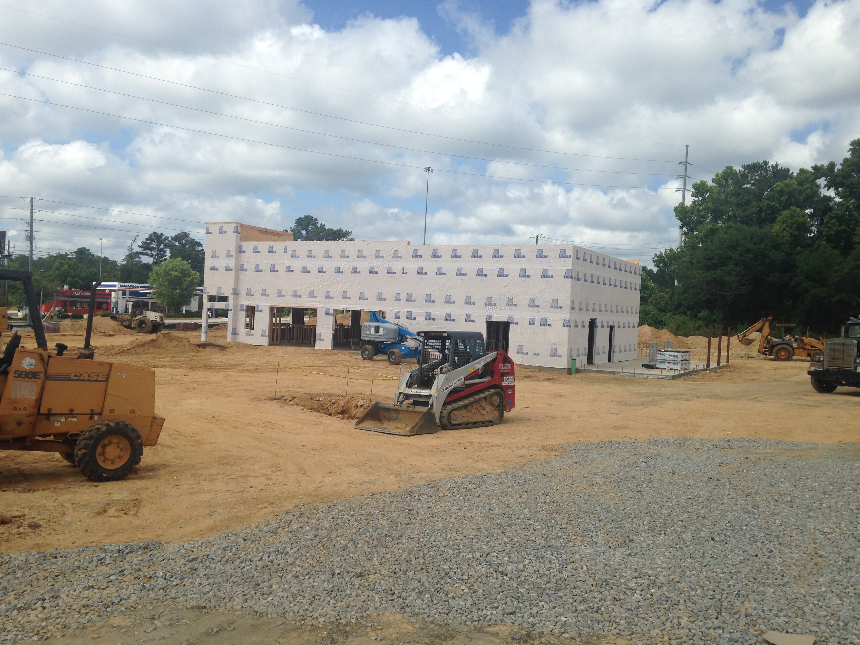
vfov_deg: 42.9
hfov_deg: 55.4
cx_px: 430
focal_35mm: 33
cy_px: 322
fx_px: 820
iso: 50
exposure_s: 1/2358
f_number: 2.4
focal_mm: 4.12
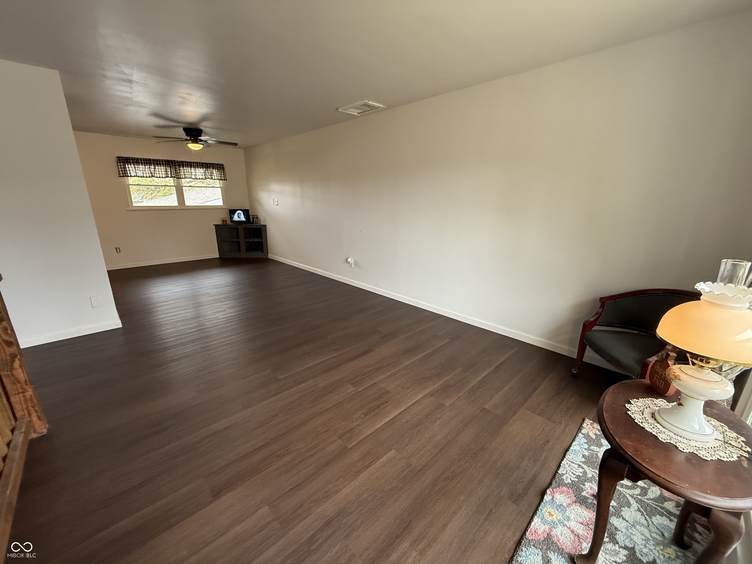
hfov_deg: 102.1
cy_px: 282
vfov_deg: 85.7
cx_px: 376
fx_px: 304
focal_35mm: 14
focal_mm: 2.22
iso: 400
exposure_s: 1/120
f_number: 2.2
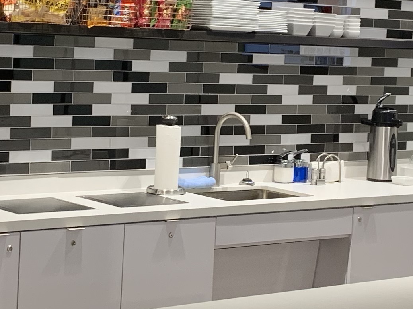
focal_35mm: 101
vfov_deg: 14.6
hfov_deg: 19.4
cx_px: 229
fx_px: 1205
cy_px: 117
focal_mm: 4.25
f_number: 1.8
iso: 100
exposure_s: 1/60
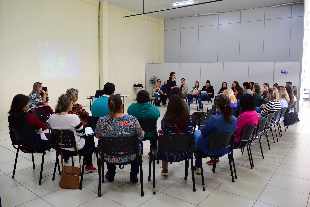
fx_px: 232
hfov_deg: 67.4
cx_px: 155
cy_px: 104
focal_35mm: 27
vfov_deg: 47.9
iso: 400
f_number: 6.3
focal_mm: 18
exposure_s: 1/15
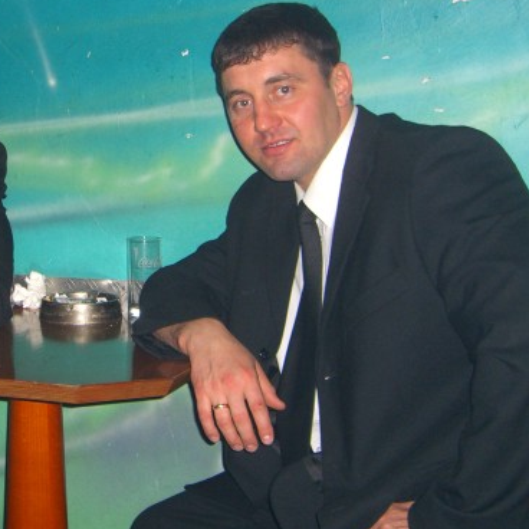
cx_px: 70
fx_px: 1262
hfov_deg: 23.2
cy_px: 191
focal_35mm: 73
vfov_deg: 23.6
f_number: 2.8
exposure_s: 1/60
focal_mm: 7.9
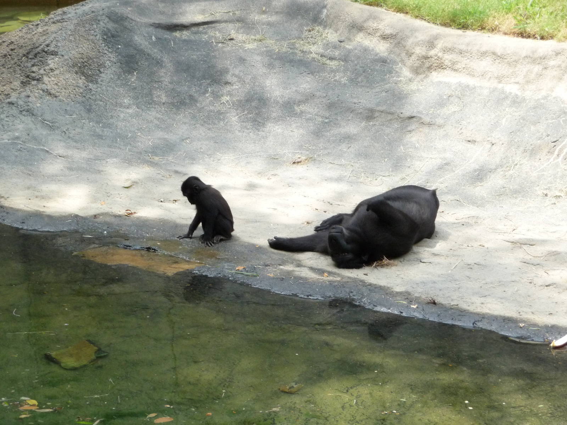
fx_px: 2785
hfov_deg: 11.6
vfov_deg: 8.7
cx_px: 284
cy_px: 212
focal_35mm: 170
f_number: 4.8
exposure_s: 1/500
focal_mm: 29.1
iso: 320
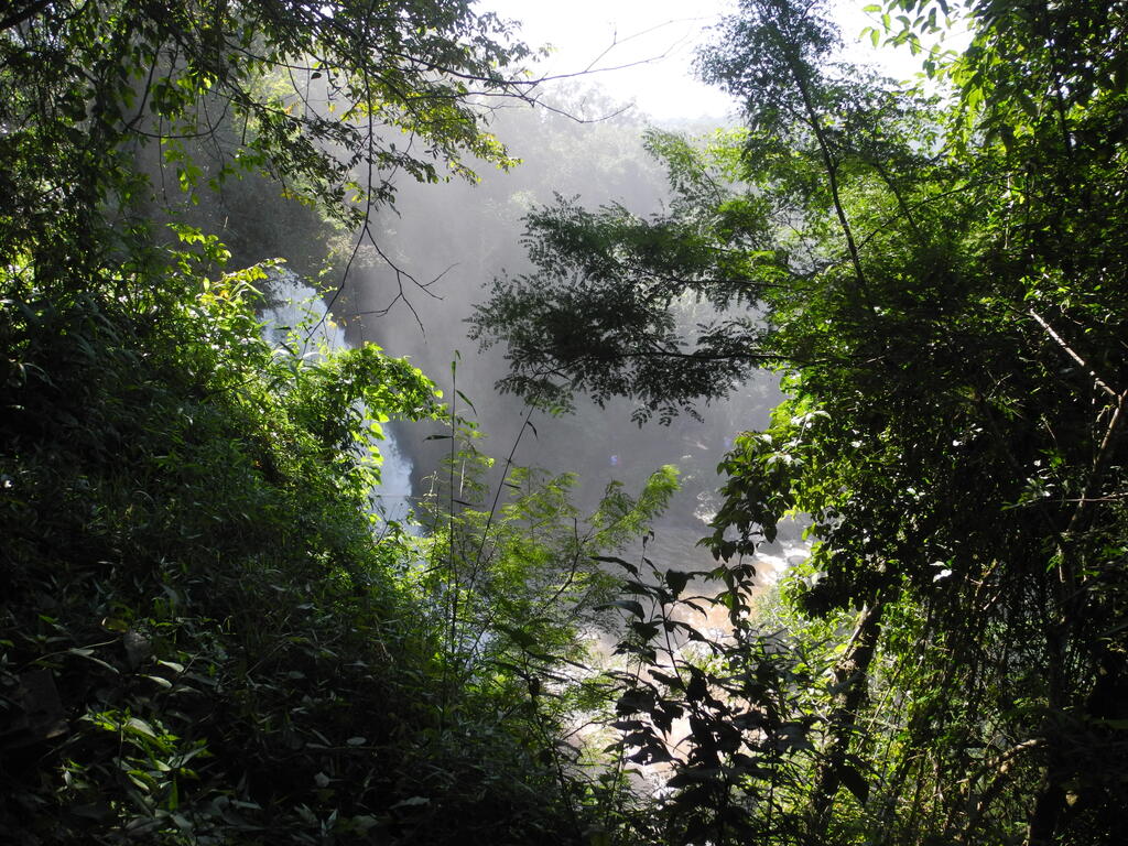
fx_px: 912
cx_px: 564
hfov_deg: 63.4
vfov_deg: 49.7
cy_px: 423
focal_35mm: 28
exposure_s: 1/640
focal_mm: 6
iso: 200
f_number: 2.8
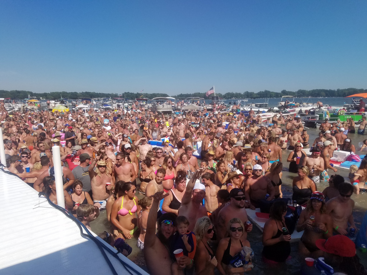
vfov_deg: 53.1
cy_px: 138
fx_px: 276
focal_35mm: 26
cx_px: 184
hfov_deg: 67.3
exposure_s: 1/4208
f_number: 1.7
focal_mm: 4.2
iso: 50
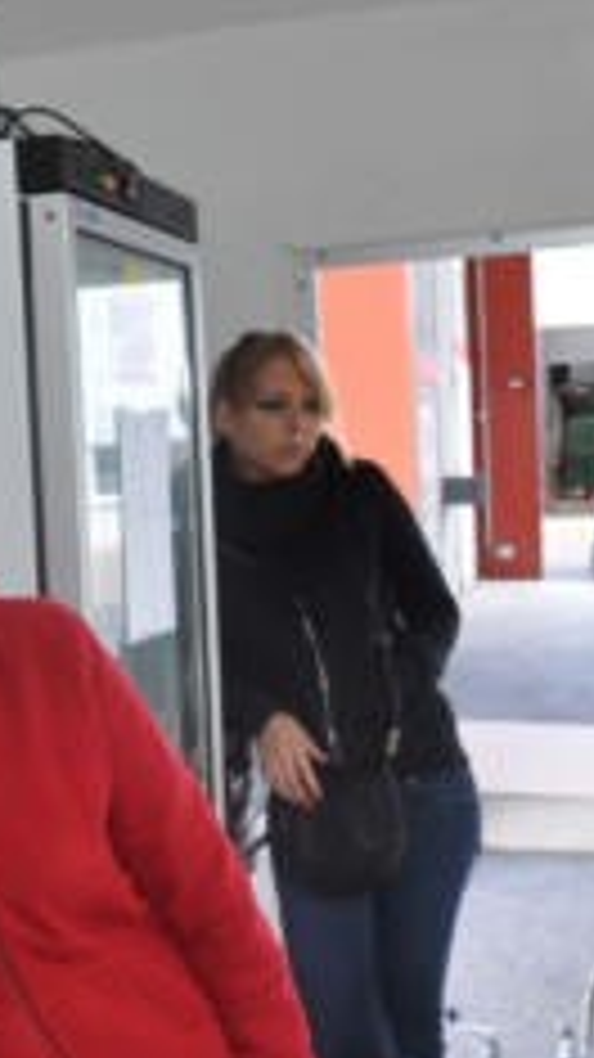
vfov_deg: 34.9
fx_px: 1682
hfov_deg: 19.5
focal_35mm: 60
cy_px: 558
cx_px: 14
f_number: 4
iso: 400
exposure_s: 1/60
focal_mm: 18
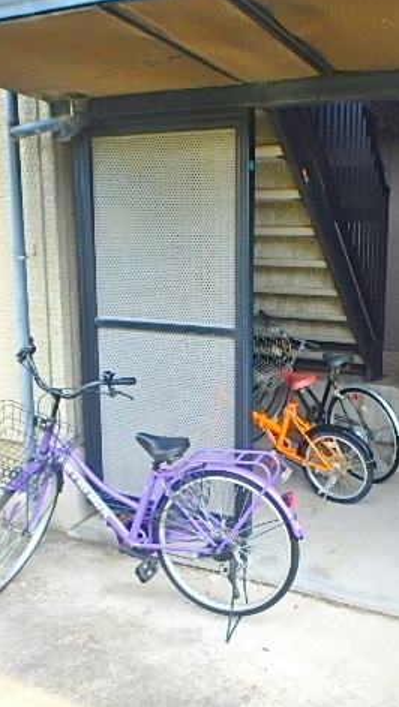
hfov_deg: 36.7
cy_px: 352
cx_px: 310
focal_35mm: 31
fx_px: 582
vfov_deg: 62.6
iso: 125
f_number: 3.5
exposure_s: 1/100
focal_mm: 3.7
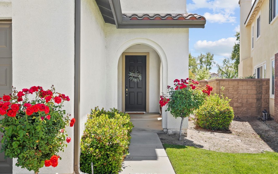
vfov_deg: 41.2
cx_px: 138
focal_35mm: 31
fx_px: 231
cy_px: 85
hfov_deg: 62.0
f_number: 8
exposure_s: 1/15
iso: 100
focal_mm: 29.5
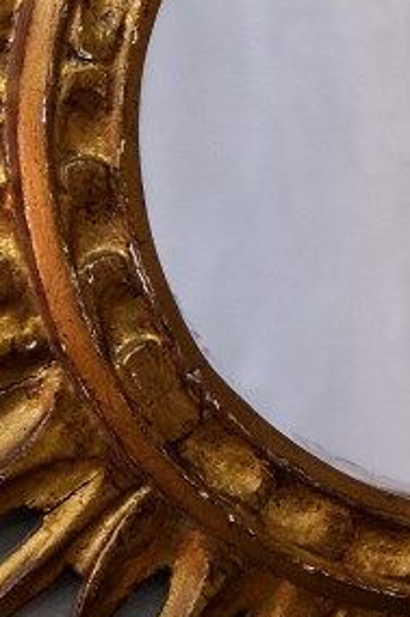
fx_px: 3523
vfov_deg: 10.0
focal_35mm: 206
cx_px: 417
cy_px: 80
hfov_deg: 6.6
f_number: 4
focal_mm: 30.8
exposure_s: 1/75
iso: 1600
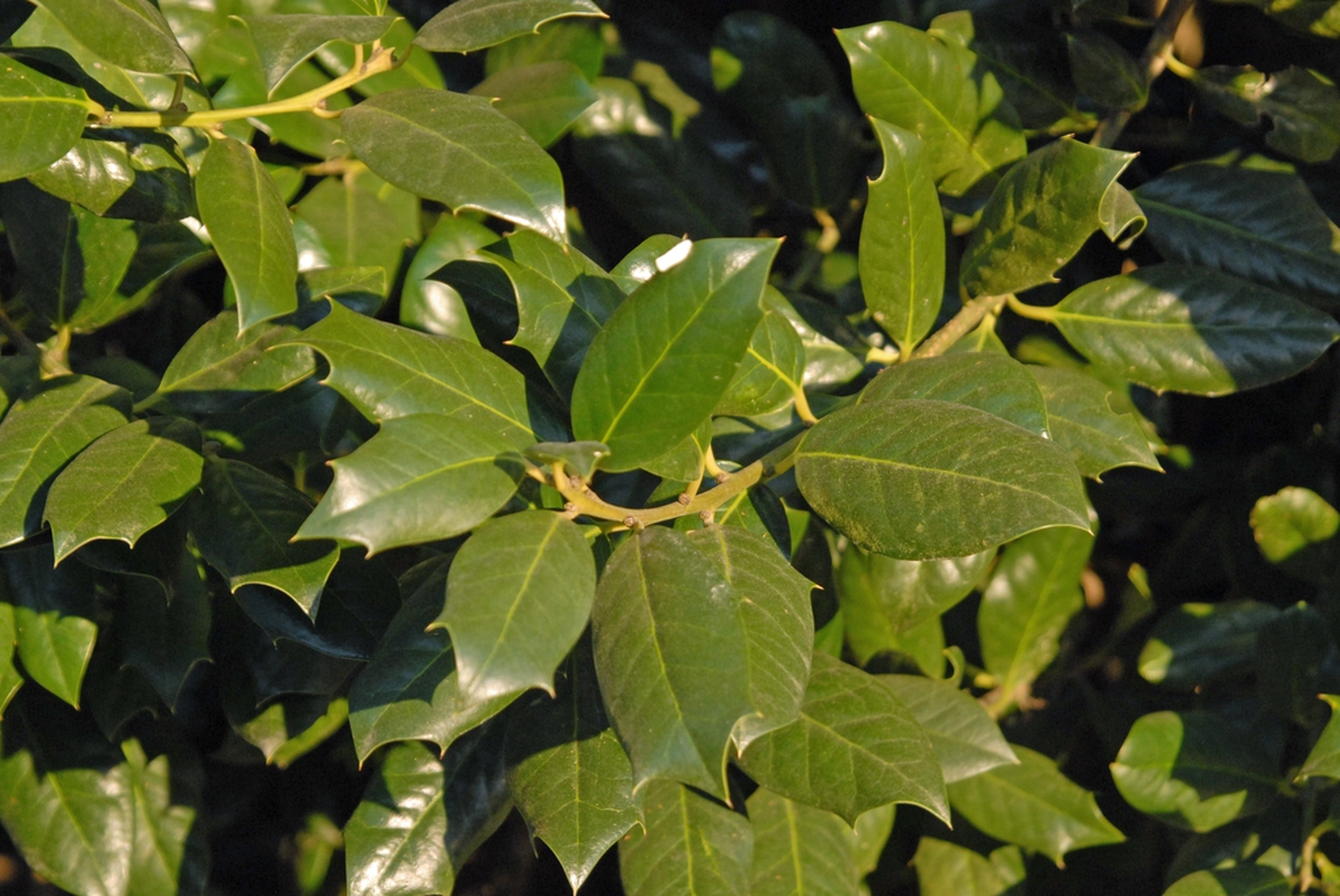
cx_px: 670
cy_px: 448
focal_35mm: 117
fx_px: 4359
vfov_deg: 11.7
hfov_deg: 17.5
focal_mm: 78
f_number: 6.3
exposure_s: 1/160
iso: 400
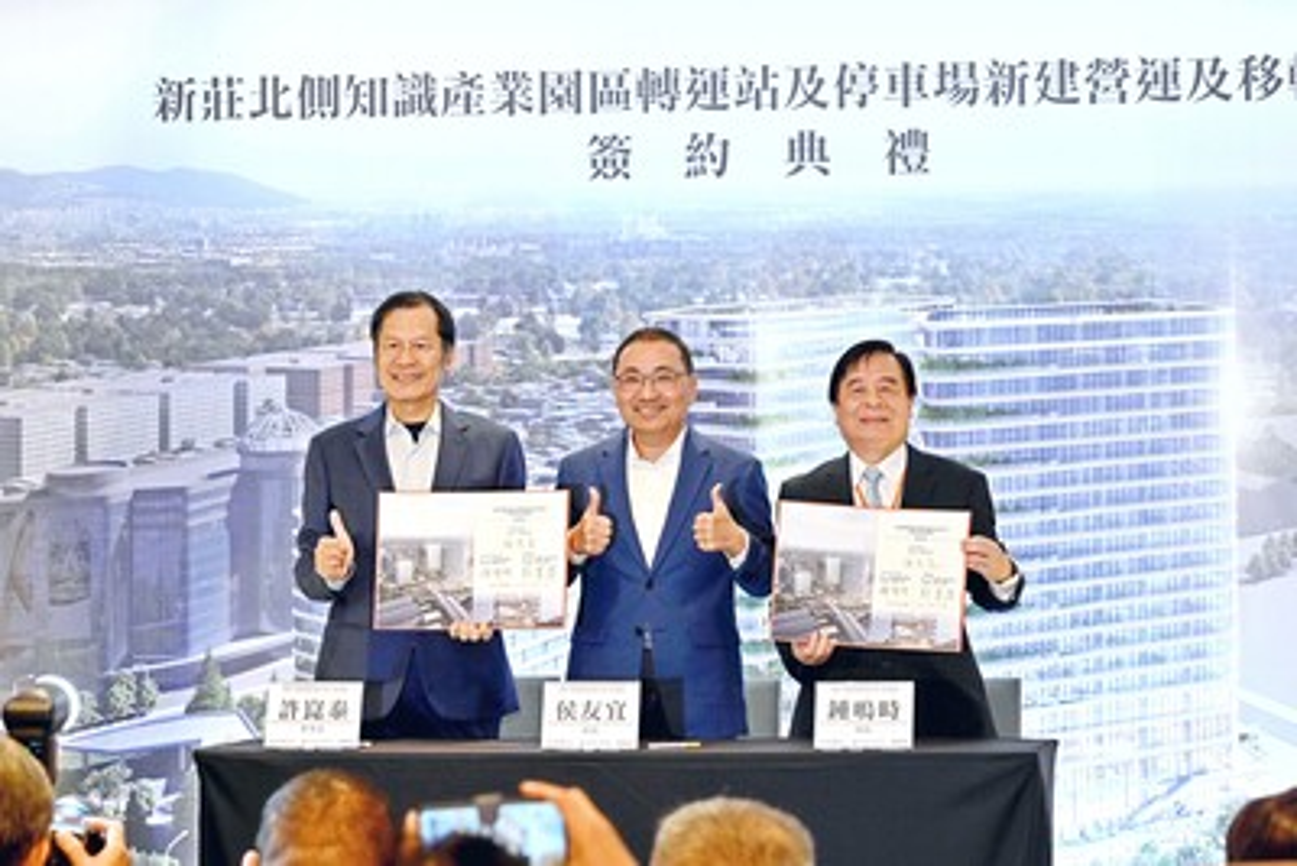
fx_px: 4325
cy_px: 433
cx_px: 648
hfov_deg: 17.1
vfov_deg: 11.4
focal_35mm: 120
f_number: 6.3
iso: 1800
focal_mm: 120
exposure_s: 1/100
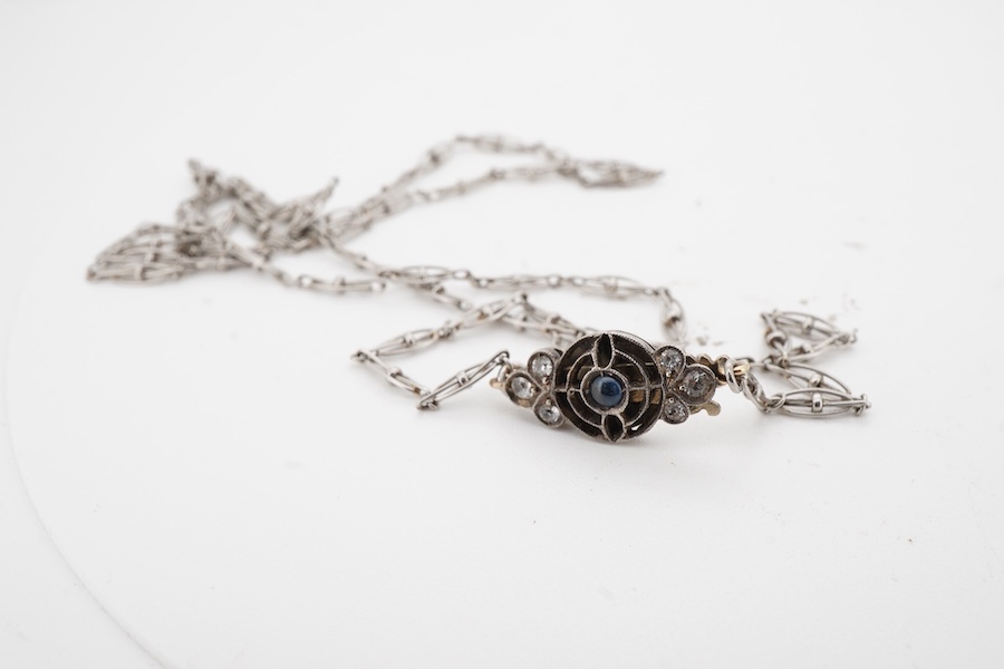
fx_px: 1255
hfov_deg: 43.6
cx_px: 502
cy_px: 334
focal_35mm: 45
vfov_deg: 29.9
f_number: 22
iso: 250
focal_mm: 30
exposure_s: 1/125
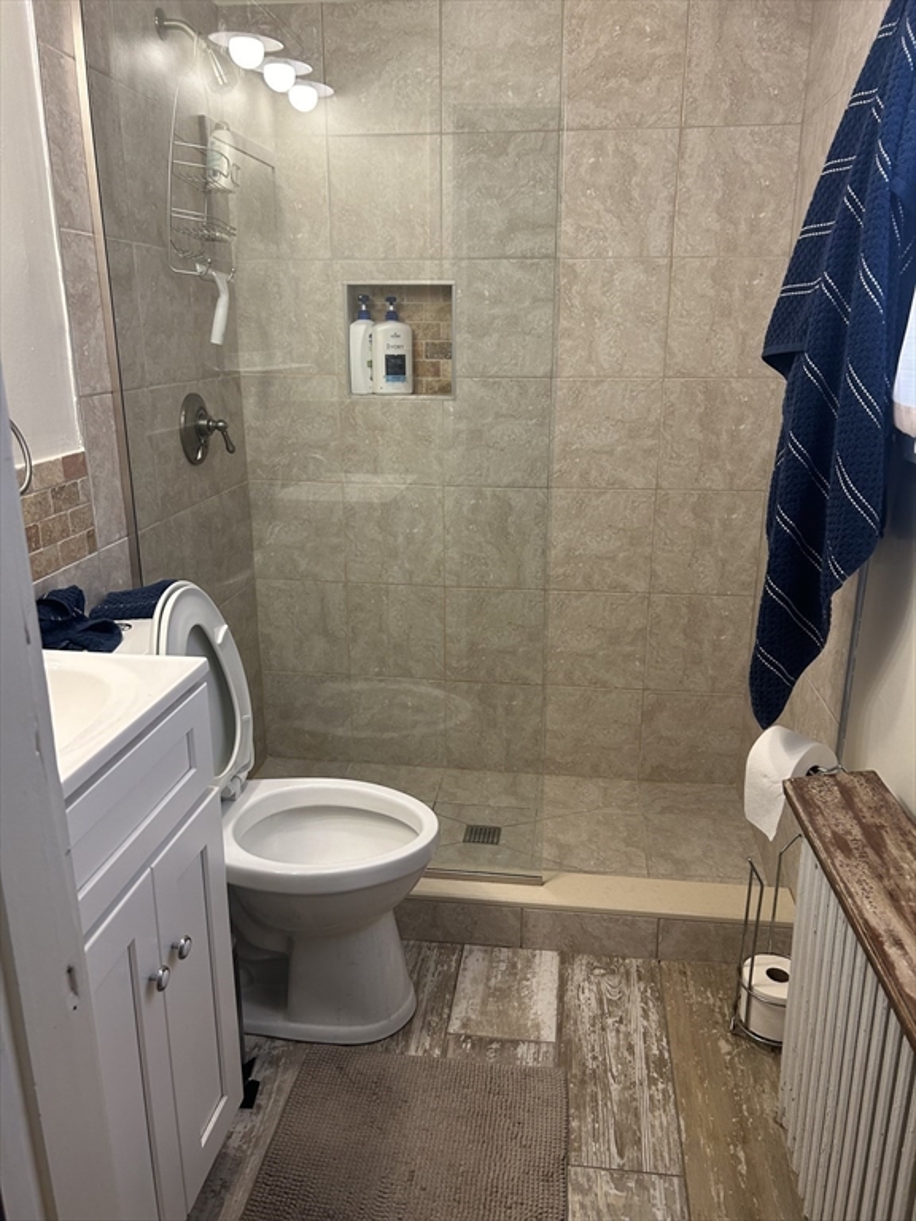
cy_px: 610
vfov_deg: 67.3
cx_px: 458
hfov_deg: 53.1
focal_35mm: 26
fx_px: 917
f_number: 1.5
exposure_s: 1/60
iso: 100
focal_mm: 5.7
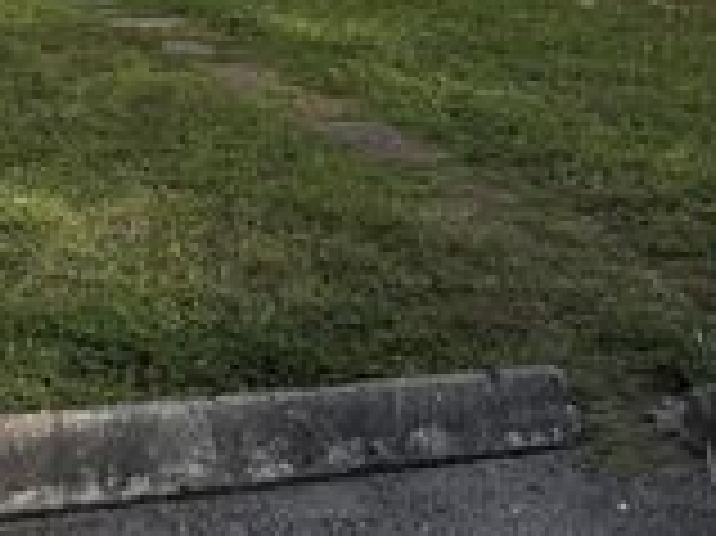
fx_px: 1695
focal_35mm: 82
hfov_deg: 23.7
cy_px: -268
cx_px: 518
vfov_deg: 16.4
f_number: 1.6
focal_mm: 5.96
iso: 50
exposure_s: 1/3205
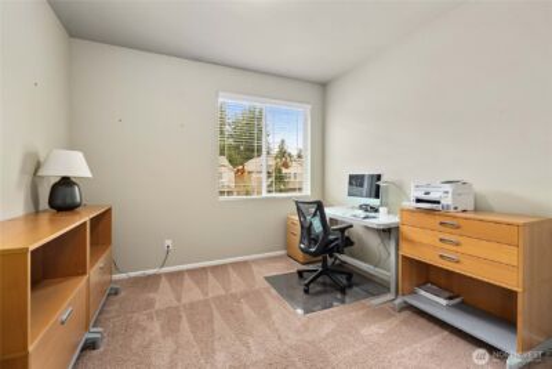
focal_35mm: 15
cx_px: 276
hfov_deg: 100.4
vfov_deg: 77.4
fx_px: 230
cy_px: 184
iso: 1000
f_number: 7.1
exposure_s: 1/15
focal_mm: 15
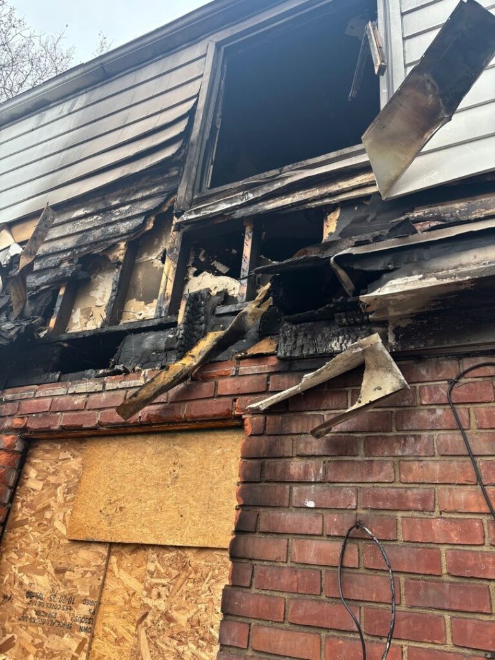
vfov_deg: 67.3
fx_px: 496
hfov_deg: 53.1
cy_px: 330
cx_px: 248
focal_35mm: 26
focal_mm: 5.96
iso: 50
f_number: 1.6
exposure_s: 1/121
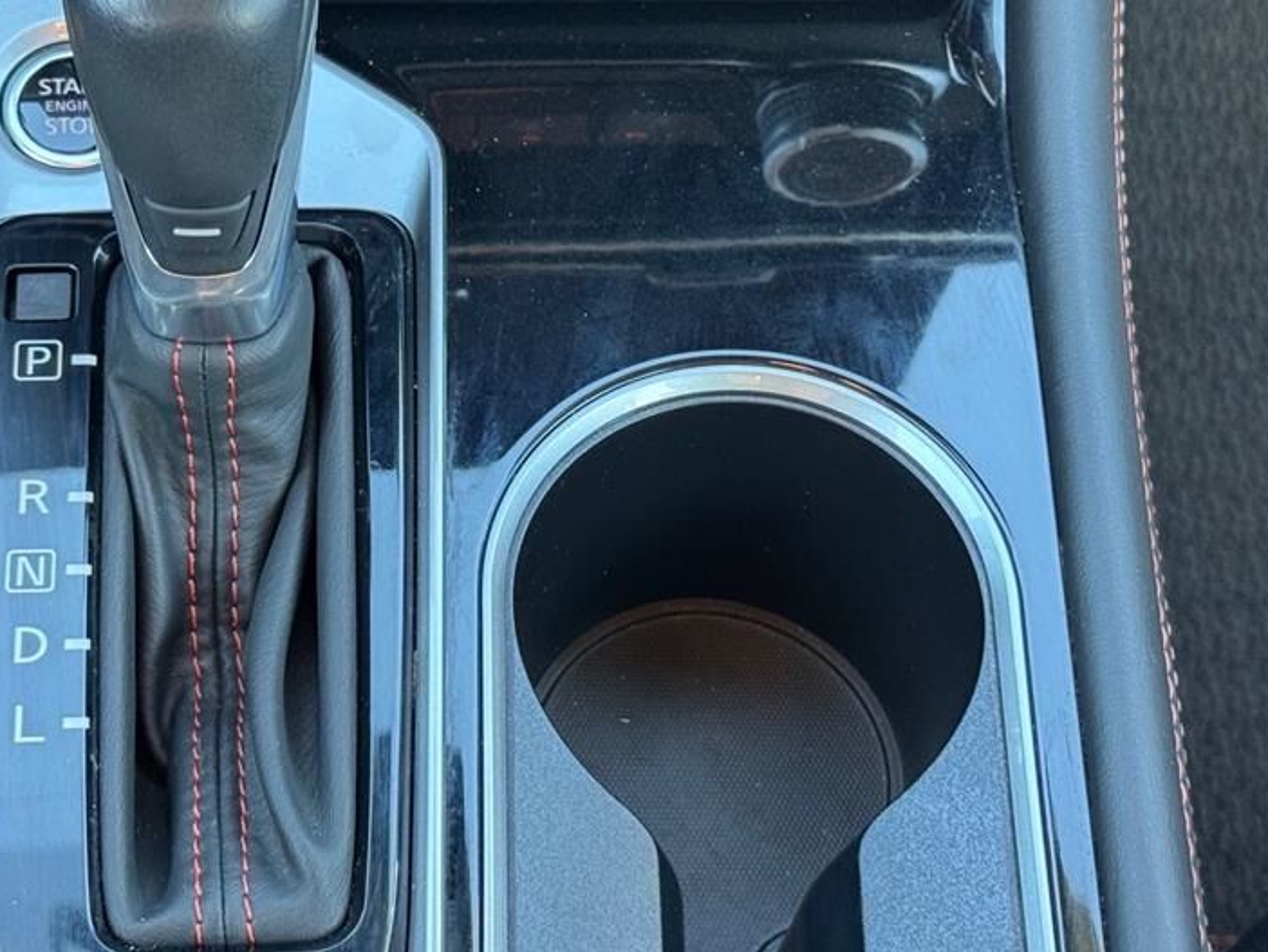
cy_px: 318
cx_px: 500
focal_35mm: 70
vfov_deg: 20.9
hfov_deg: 27.7
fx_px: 2565
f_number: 1.78
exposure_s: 1/60
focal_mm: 6.76
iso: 160
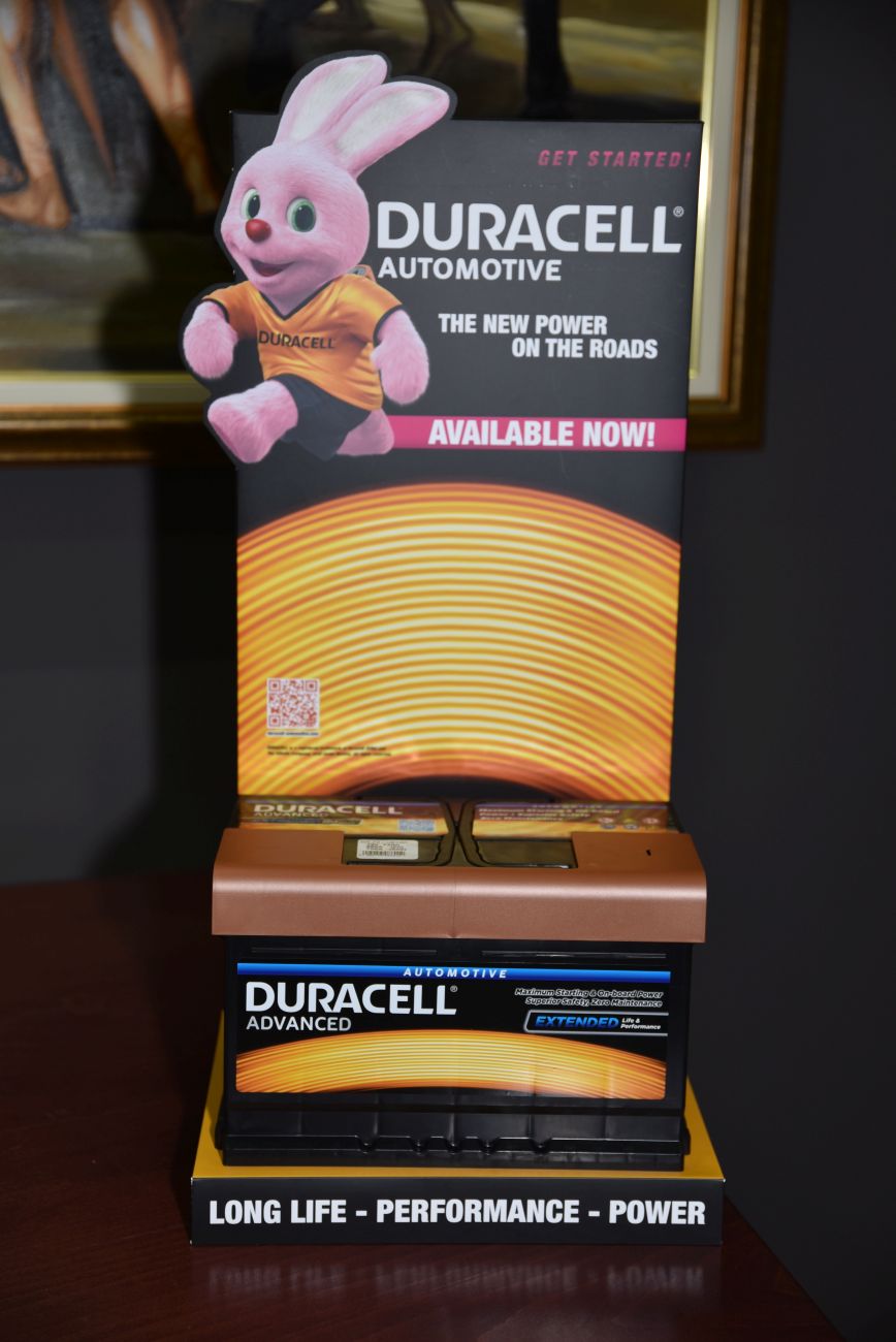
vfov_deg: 34.5
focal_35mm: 58
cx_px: 448
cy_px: 671
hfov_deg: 23.4
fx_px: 2163
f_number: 4
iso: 400
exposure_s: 1/60
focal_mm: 58
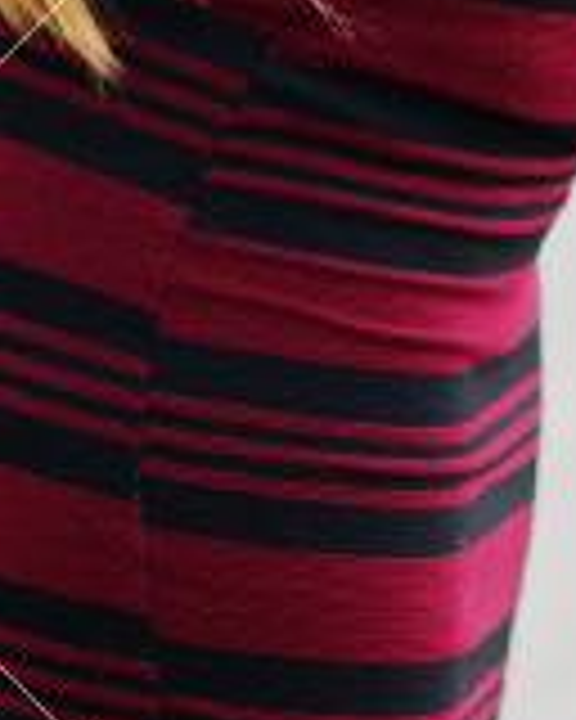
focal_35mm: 647
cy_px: 328
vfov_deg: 3.0
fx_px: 13787
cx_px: 358
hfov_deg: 2.4
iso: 200
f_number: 1.8
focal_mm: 85
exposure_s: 1/4000
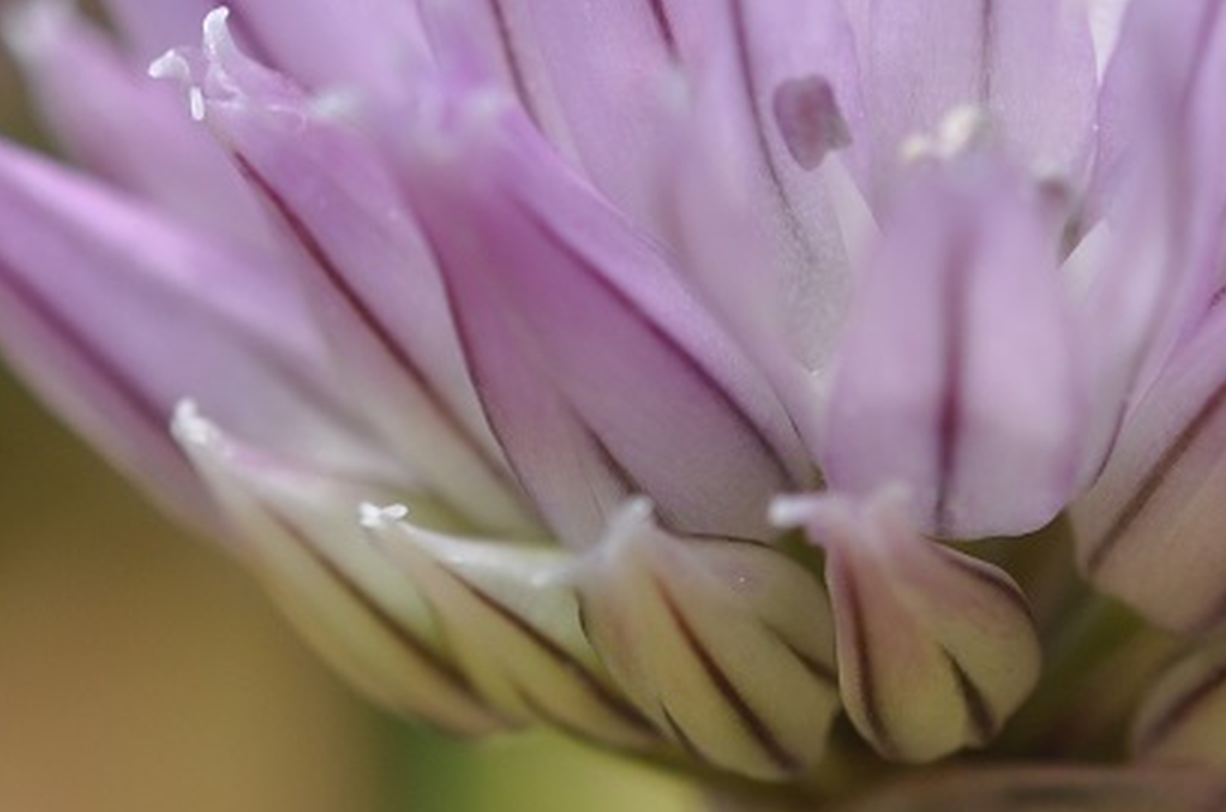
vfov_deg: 4.9
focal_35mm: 282
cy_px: 192
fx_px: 9585
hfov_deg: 7.3
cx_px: 728
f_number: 8
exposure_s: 1/400
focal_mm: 60
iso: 200
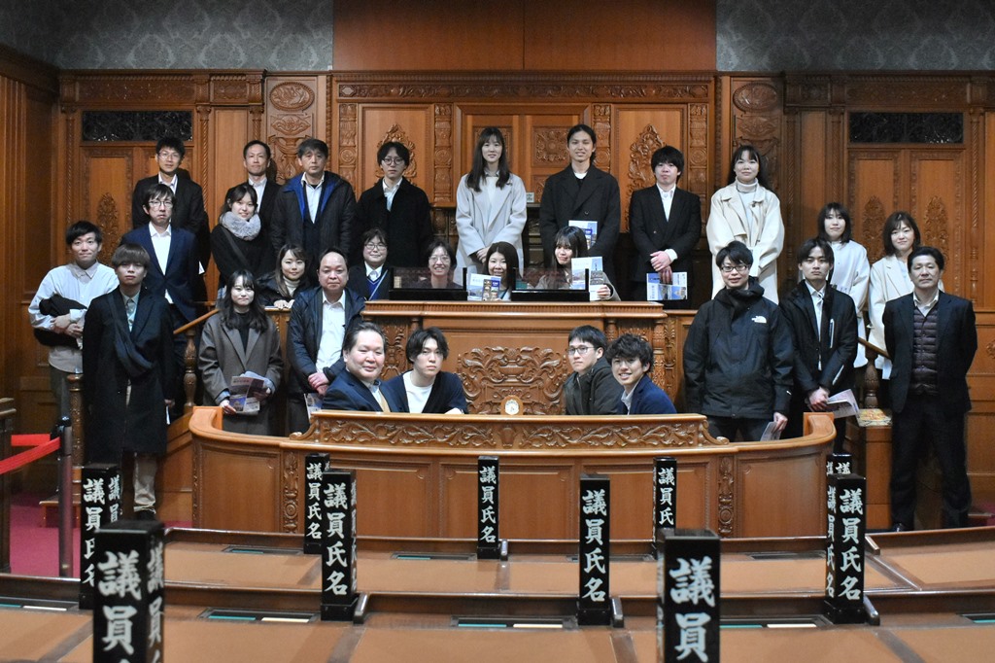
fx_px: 995
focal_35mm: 36
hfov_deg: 53.1
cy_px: 332
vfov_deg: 36.8
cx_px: 498
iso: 2500
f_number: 6.3
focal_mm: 24
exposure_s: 1/125
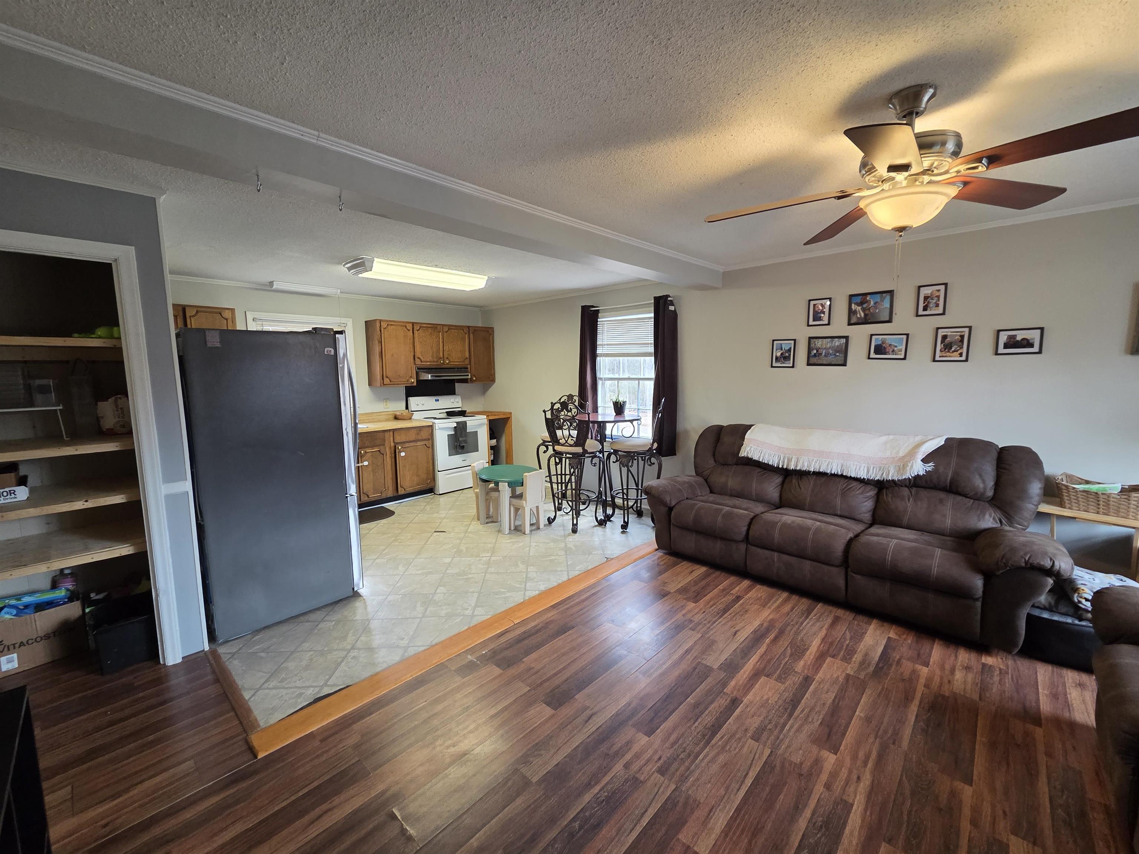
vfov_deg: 89.9
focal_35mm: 13
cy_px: 427
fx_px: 428
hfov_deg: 106.2
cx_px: 570
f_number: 2.2
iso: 200
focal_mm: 2.2
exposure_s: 1/60
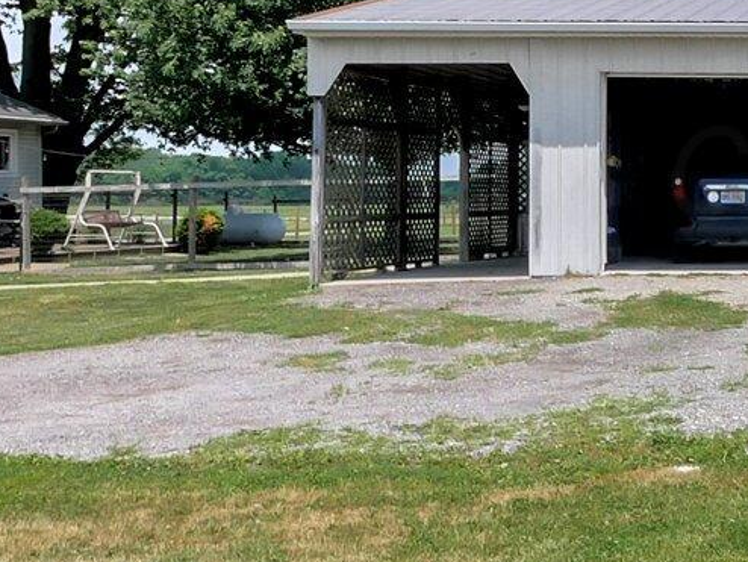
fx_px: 1254
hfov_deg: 27.5
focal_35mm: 58
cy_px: 171
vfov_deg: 25.1
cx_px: 980
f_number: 7.1
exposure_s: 1/1600
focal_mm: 7
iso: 800
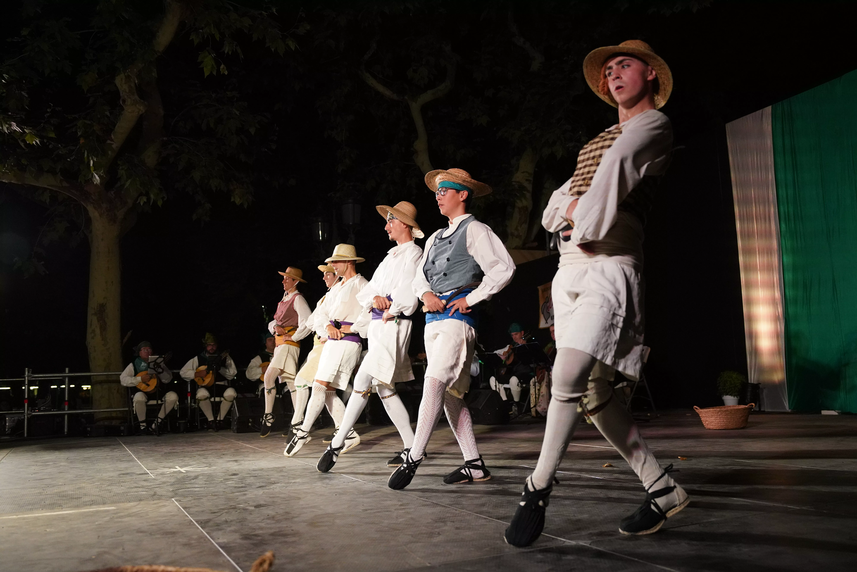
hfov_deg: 58.7
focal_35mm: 32
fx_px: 762
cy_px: 286
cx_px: 428
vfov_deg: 41.1
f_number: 2.8
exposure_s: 1/640
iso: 5000
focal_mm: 32
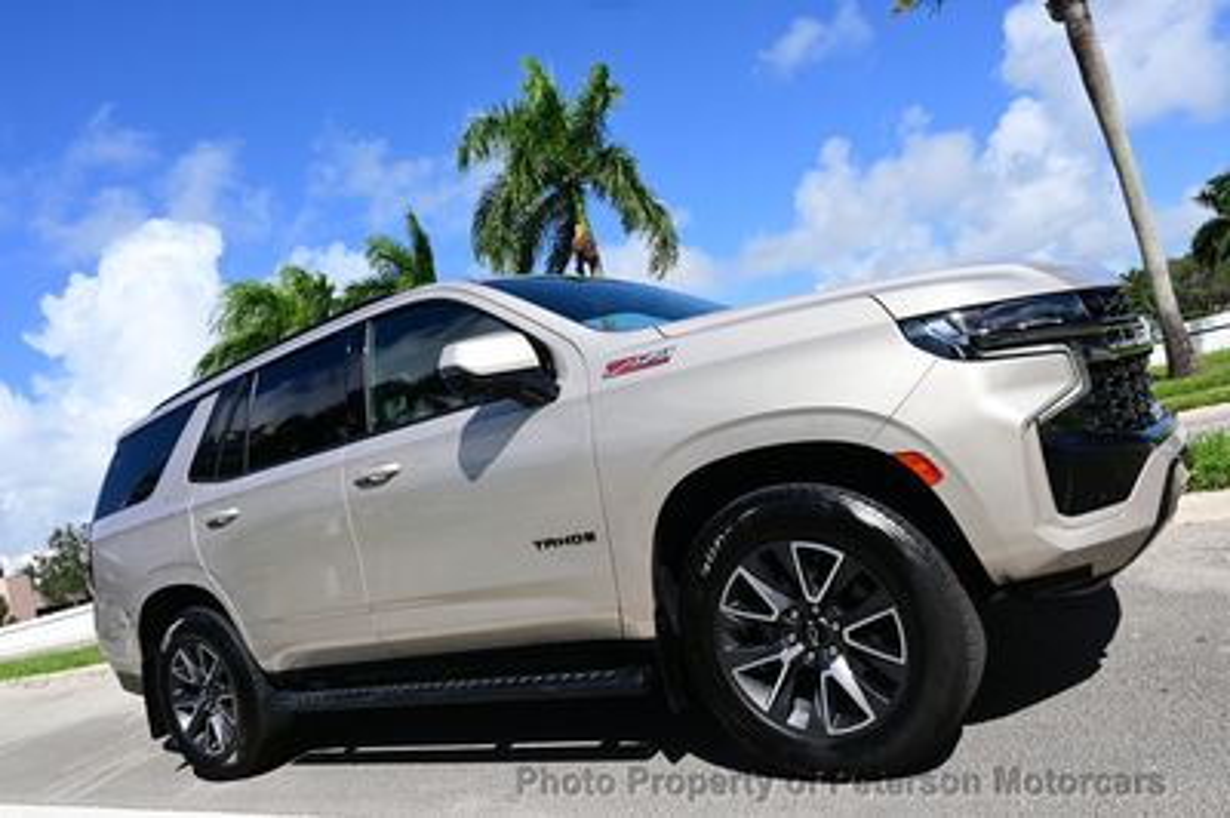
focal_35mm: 24
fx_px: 819
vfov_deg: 53.1
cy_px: 409
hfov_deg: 73.8
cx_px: 615
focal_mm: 16
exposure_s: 1/250
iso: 100
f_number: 8
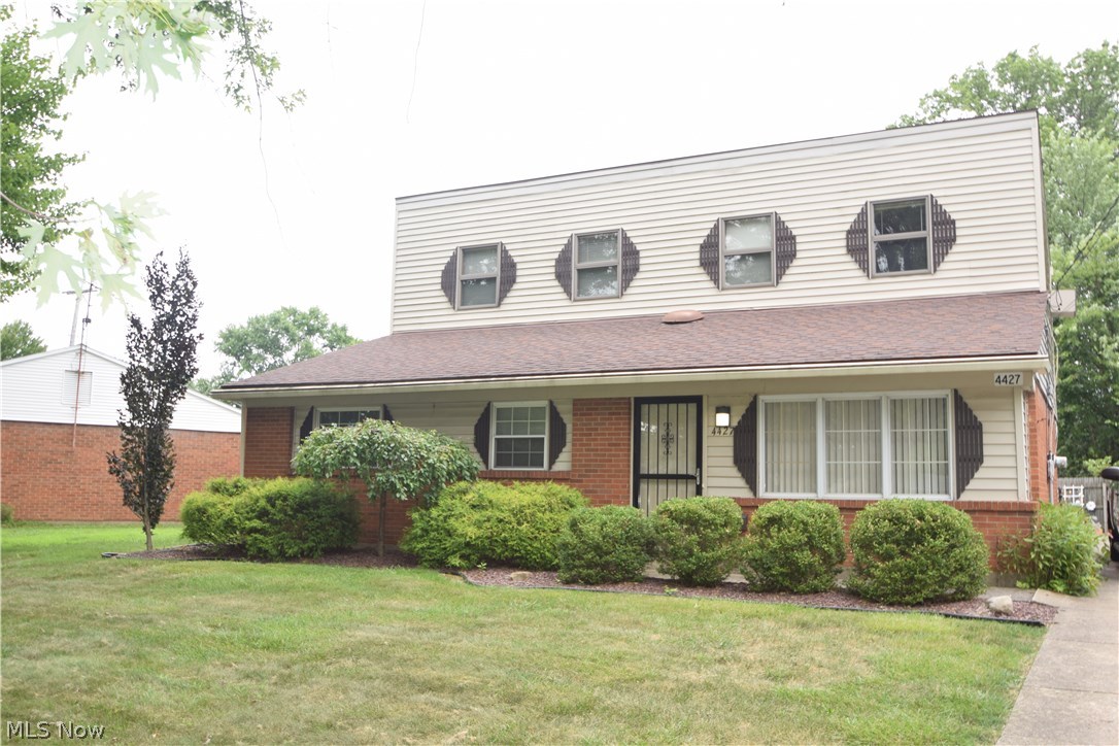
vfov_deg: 41.7
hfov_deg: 59.5
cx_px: 560
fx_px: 979
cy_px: 373
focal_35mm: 32
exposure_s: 1/125
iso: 180
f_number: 5.6
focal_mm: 21
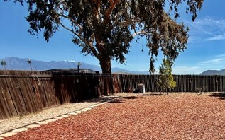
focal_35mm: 30
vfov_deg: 37.9
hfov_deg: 53.4
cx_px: 210
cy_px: 135
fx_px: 184
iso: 50
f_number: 2.2
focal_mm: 2.22
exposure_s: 1/1285
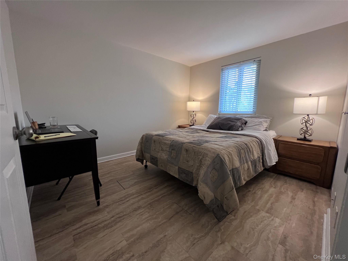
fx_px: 131
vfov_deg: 89.9
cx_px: 174
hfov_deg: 106.2
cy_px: 130
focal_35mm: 13
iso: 160
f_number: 1.8
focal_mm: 1.57
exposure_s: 1/60
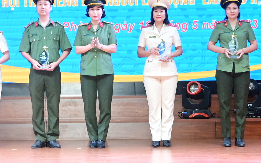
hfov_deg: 15.2
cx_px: 48
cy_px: 39
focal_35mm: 137
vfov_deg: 9.5
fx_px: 974
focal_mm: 30
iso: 1600
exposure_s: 1/200
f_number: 4.2
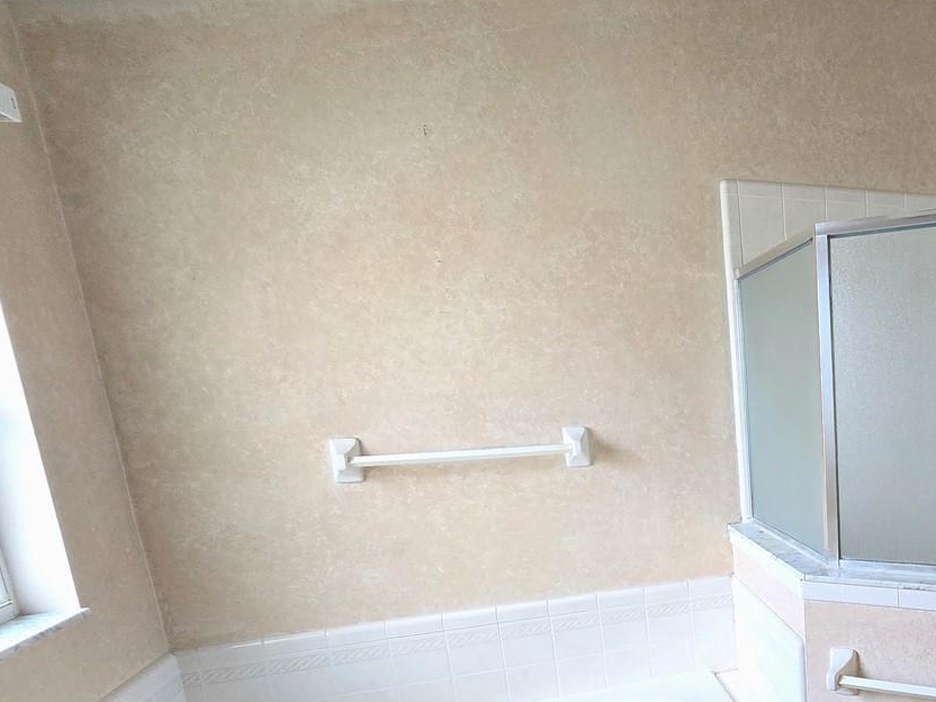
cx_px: 857
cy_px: 541
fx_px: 676
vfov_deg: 52.1
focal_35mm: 25
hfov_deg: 58.4
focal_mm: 2.2
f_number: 2.2
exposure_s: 1/100
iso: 250
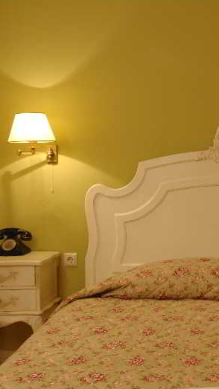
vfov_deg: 42.9
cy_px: 195
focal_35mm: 48
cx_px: 227
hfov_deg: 23.7
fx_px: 496
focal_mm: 20
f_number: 5.6
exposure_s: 1/4
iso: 200
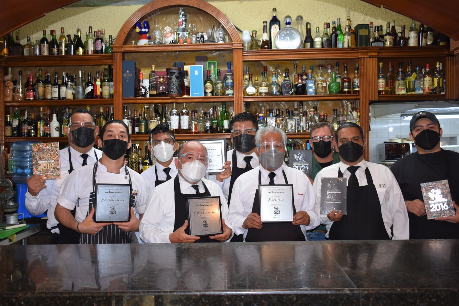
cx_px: 230
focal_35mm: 34
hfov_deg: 55.1
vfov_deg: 38.4
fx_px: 440
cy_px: 153
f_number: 3.8
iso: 560
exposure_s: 1/60
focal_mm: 23
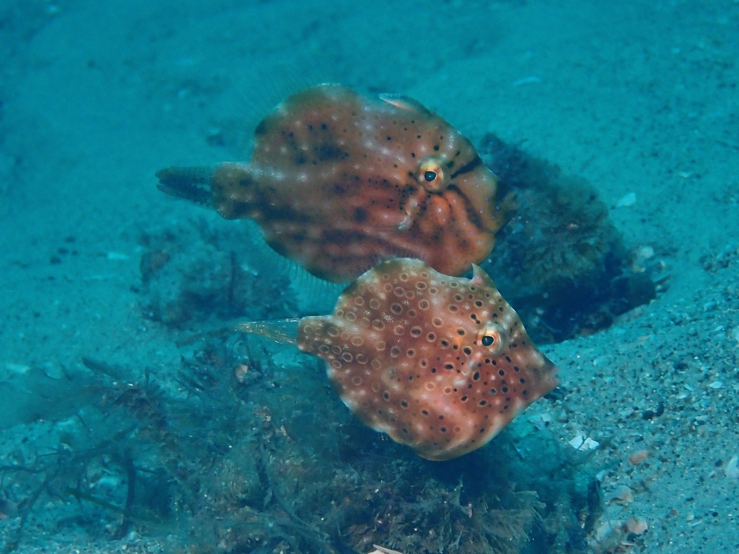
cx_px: 370
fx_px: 1516
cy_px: 277
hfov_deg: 27.4
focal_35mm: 71
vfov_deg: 20.7
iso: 200
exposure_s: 1/160
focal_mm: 12.73
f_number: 5.6
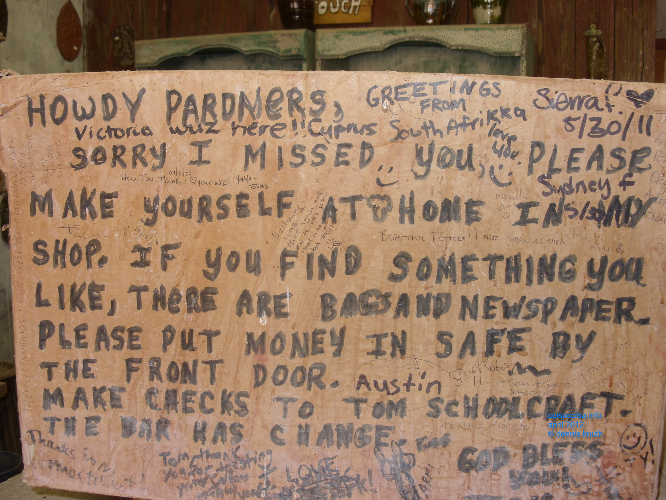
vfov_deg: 37.7
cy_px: 250
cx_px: 333
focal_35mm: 38
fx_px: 731
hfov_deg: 49.0
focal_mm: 6.3
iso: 50
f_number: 2.8
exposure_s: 1/30
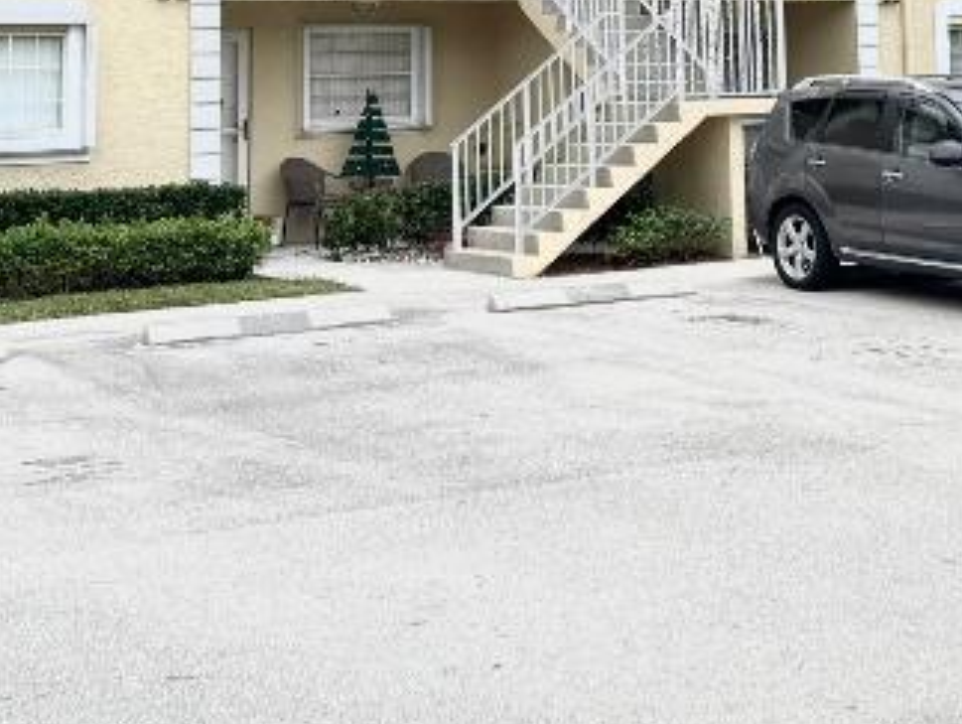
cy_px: -164
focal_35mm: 76
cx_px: 590
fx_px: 2114
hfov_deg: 25.6
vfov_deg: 18.3
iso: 80
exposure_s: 1/1285
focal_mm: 6.76
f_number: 1.78
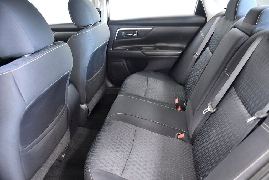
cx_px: 134
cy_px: 90
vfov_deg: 47.9
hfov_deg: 67.4
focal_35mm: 27
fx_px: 202
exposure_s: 1/60
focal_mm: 18
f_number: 4
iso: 2500
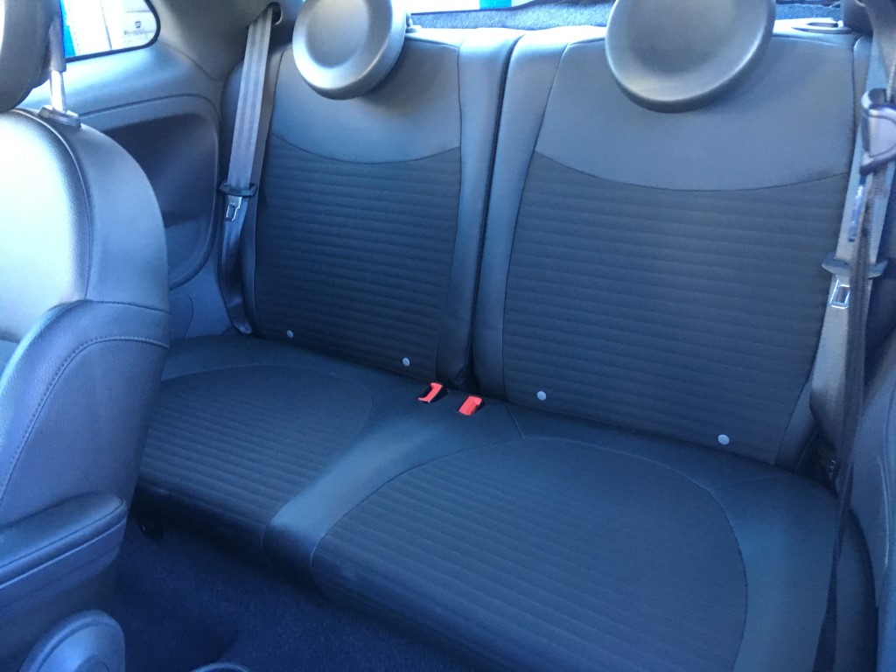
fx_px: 751
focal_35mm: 29
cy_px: 336
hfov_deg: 61.7
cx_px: 448
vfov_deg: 48.2
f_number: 2.2
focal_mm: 4.15
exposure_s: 1/30
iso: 200
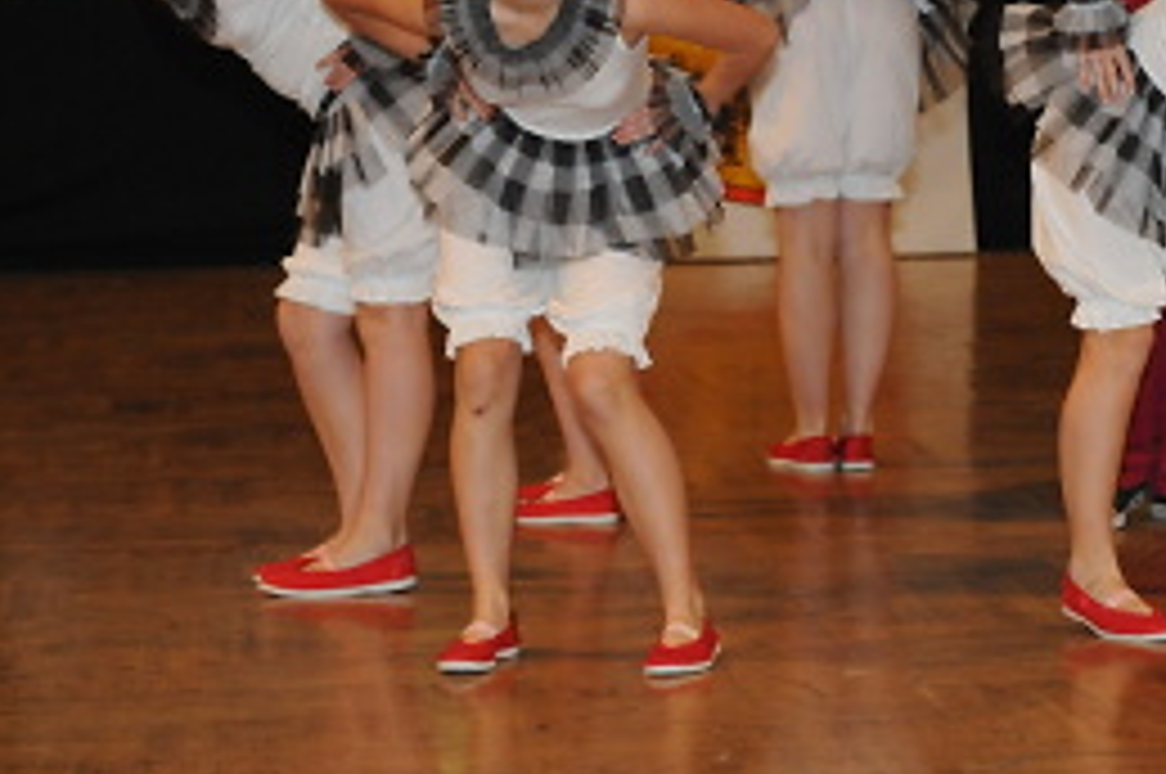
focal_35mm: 151
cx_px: 968
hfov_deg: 13.5
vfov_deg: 9.0
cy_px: 137
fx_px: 4885
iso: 1600
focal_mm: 58
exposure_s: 1/200
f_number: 3.5
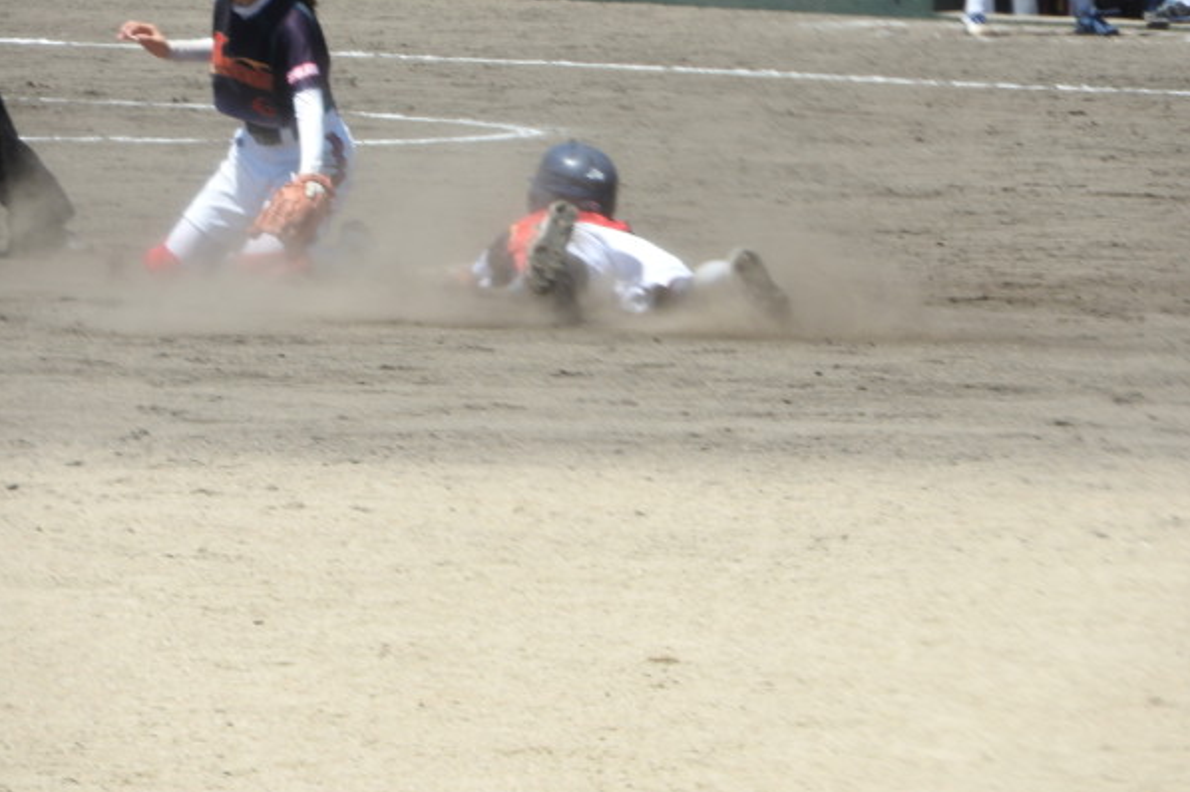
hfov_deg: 4.0
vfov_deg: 2.6
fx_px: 17245
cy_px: 362
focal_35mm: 522
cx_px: 595
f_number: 5.6
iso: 100
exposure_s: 1/400
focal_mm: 89.6
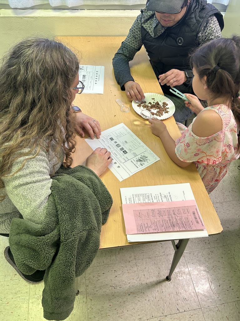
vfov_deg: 67.3
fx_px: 240
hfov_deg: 53.1
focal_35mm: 26
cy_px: 160
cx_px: 120
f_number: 1.5
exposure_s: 1/100
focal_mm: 5.7
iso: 100
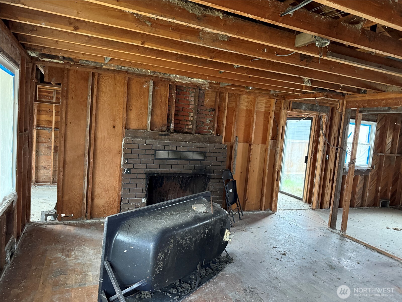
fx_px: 279
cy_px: 151
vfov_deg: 56.8
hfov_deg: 71.6
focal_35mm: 24
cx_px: 201
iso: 800
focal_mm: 6.76
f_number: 1.78
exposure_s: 1/48
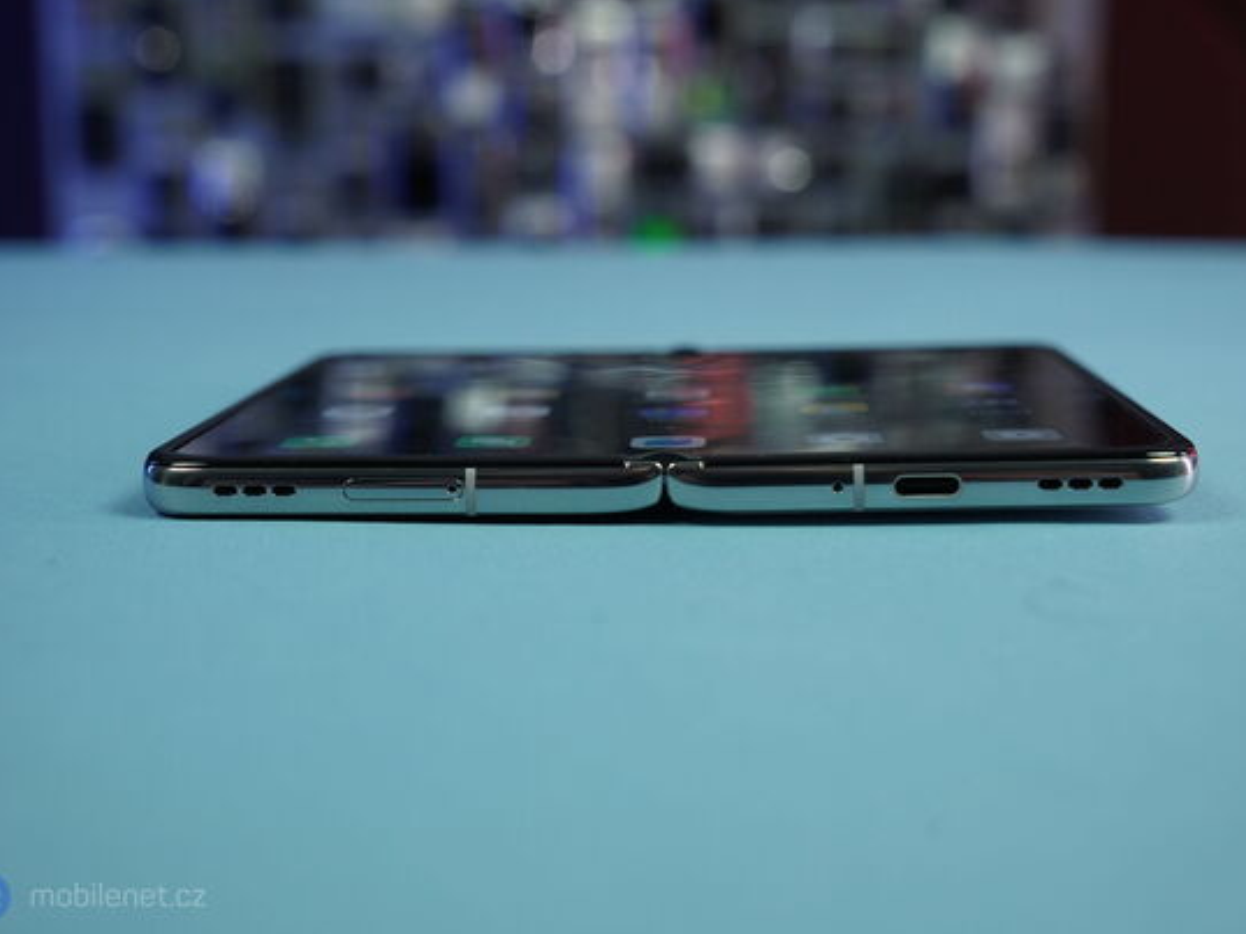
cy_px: 467
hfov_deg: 34.4
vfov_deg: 26.1
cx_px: 653
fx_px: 2015
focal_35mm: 56
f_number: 7.1
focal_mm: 51
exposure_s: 1/160
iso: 1600
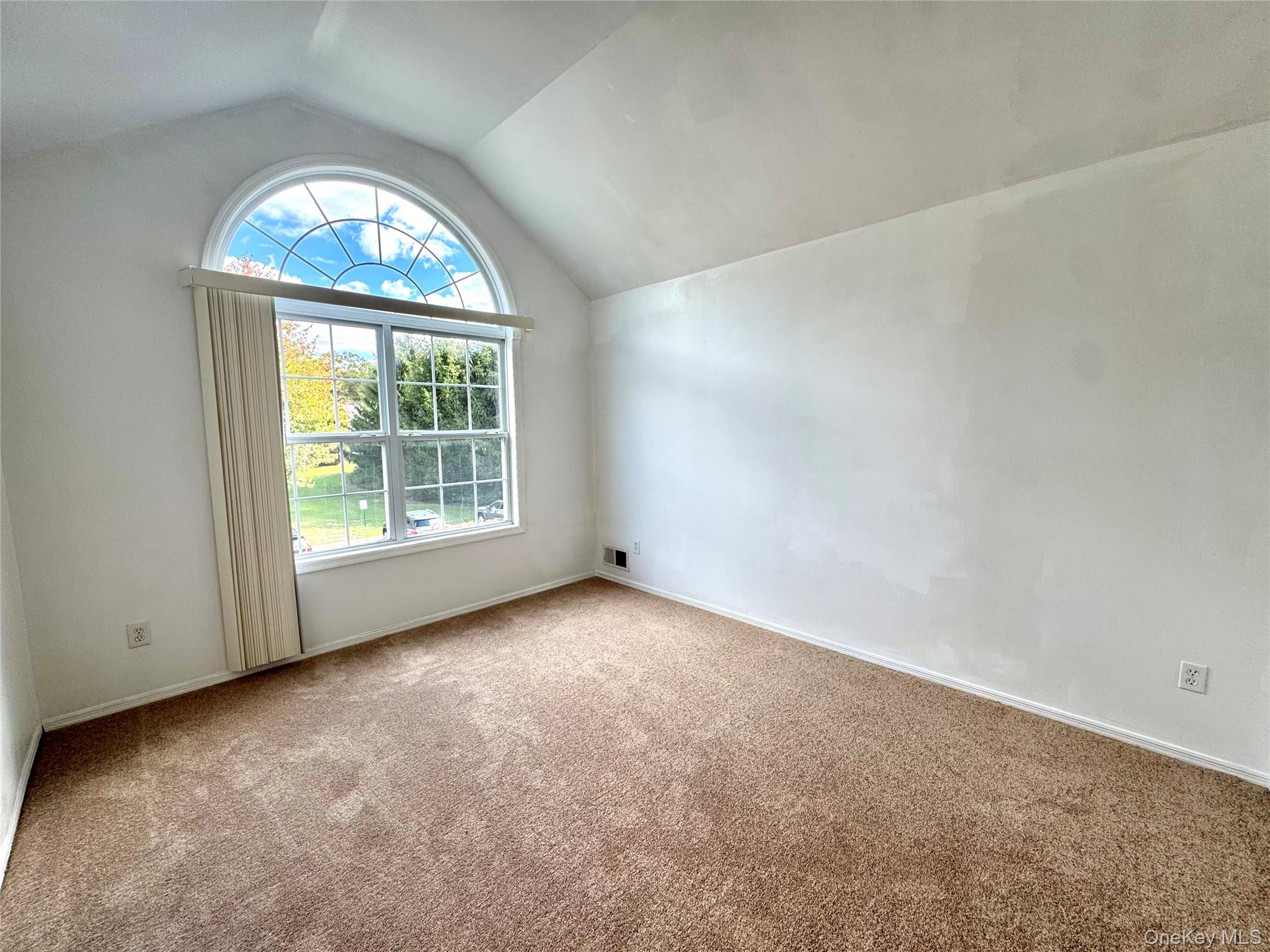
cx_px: 635
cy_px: 476
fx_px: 514
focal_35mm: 14
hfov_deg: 102.1
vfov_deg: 85.7
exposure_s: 1/112
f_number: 2.2
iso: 40
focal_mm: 2.22
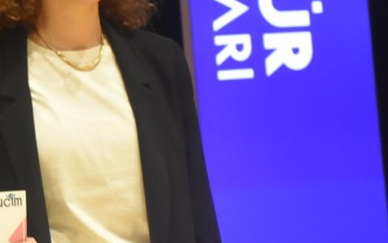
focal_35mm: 240
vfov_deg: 5.5
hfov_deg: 8.6
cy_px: 170
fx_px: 2538
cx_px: -113
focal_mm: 56
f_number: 4.8
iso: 3200
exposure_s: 1/60
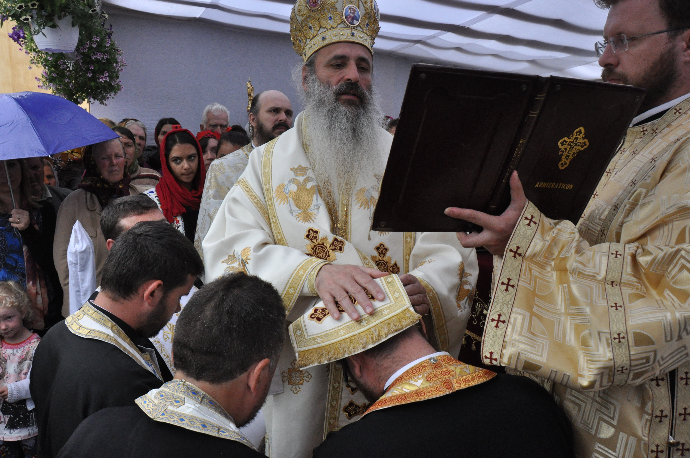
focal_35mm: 27
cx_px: 345
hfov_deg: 67.4
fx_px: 517
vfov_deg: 47.8
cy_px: 229
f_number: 10
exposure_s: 1/400
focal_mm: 18
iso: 1600
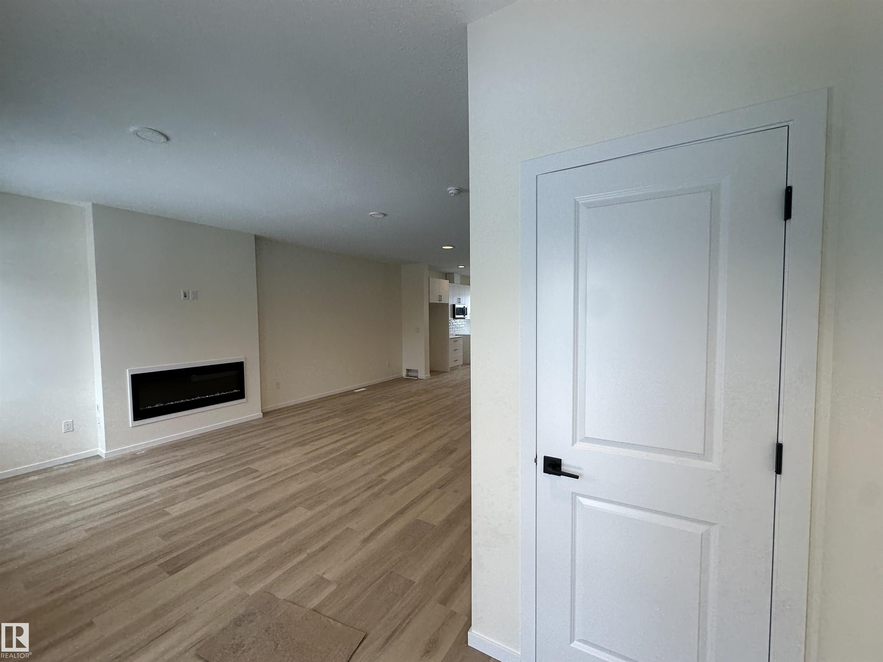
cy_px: 331
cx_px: 442
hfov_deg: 102.1
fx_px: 357
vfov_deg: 85.7
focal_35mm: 14
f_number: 2.2
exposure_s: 1/120
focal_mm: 2.22
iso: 40
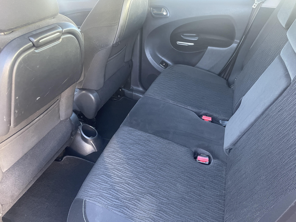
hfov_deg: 67.3
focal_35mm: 26
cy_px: 111
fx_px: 222
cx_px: 148
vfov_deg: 53.1
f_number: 1.6
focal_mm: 4.2
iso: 500
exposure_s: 1/60
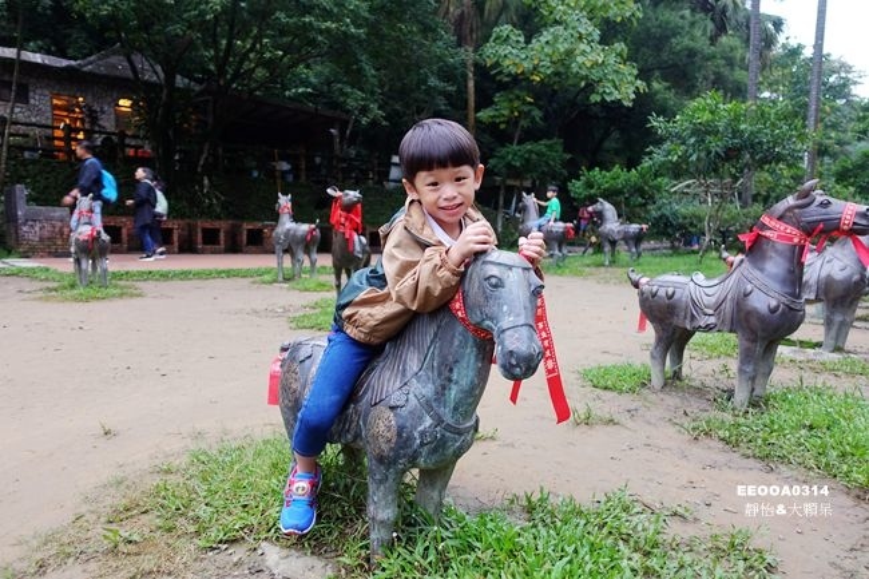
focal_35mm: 24
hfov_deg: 73.8
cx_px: 434
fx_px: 579
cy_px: 290
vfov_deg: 53.1
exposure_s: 1/30
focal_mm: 8.8
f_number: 1.8
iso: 400
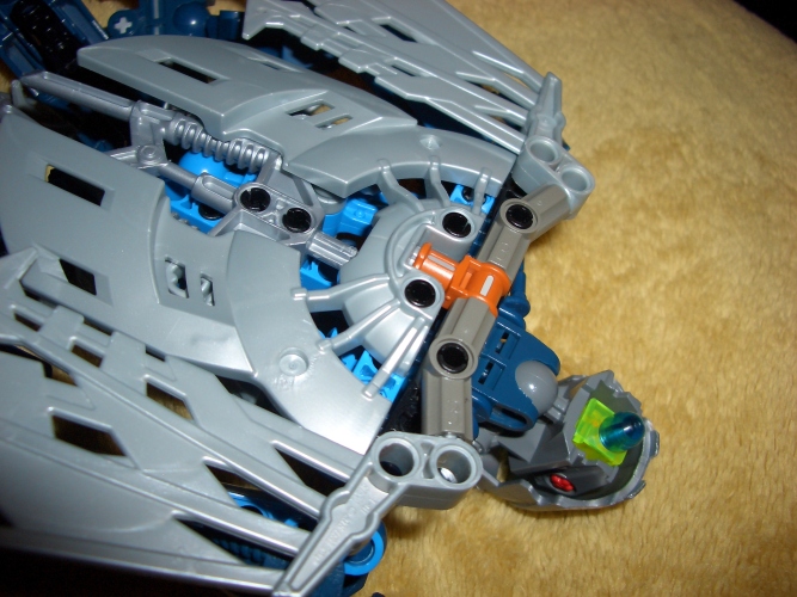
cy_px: 298
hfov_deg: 52.6
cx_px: 398
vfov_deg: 40.7
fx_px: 806
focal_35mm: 35
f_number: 2.6
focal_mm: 5.8
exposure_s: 1/60
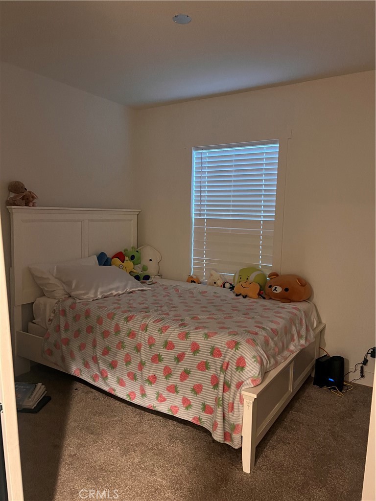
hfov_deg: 53.1
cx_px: 188
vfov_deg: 67.3
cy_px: 250
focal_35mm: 26
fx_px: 377
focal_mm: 5.7
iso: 500
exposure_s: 1/30
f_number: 1.5
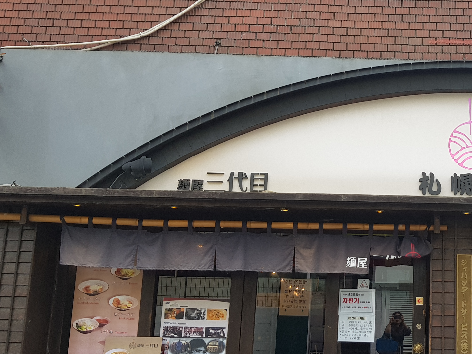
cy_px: 185
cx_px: 419
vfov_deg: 29.7
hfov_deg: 36.6
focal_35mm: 49
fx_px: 668
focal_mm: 4.2
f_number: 1.7
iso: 40
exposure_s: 1/265
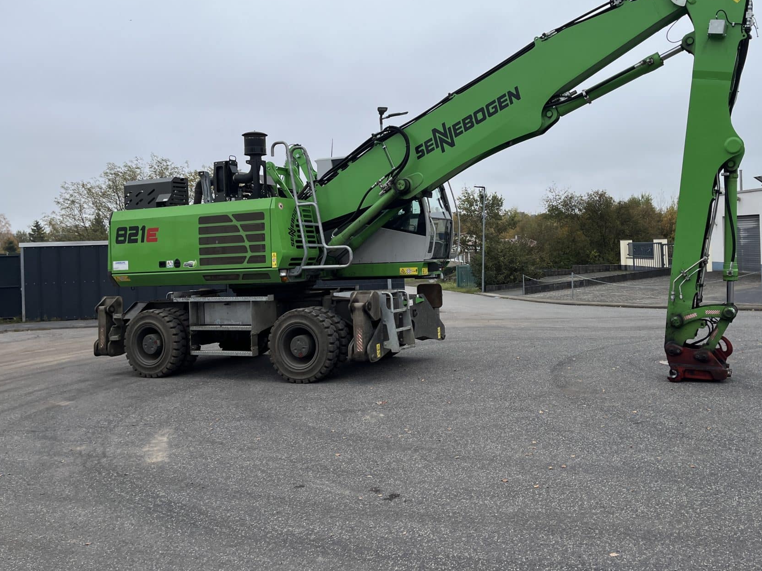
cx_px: 443
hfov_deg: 56.5
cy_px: 228
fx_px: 704
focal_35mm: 32
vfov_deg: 43.9
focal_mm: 5.1
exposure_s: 1/975
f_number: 1.6
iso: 50
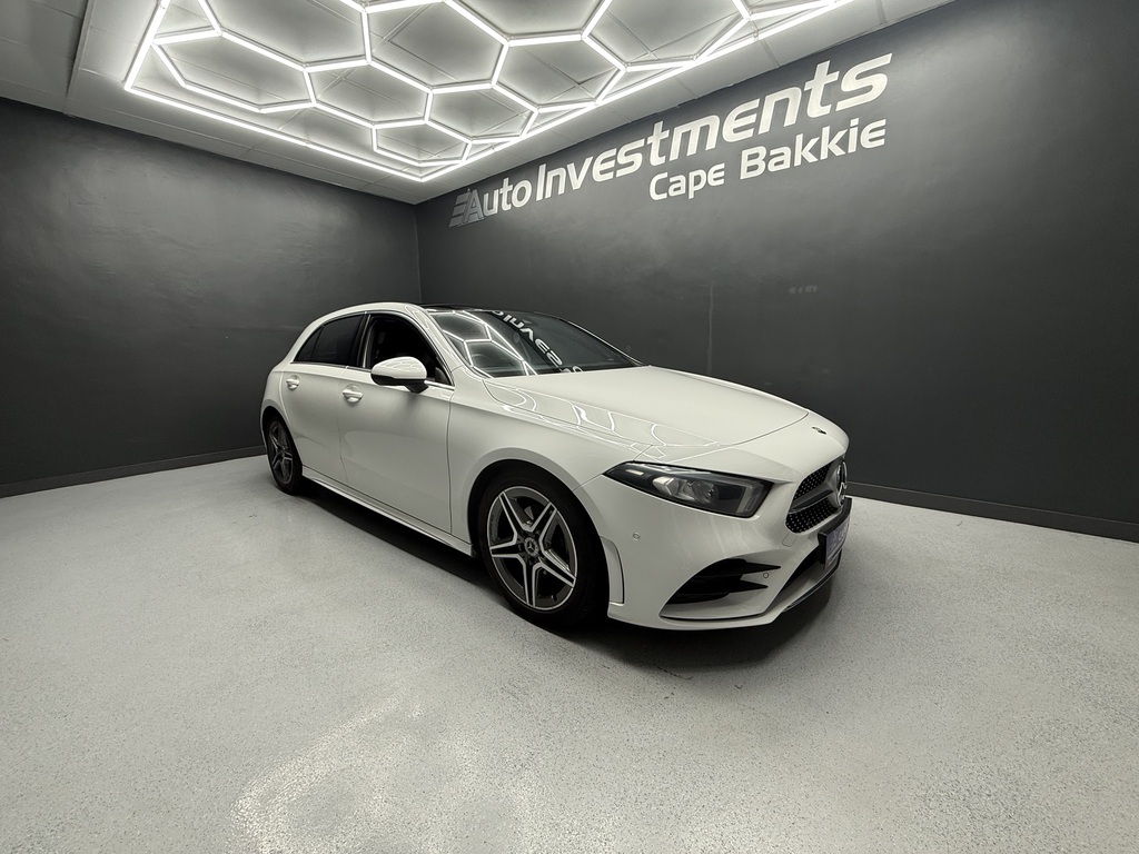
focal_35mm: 14
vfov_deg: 85.7
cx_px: 570
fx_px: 461
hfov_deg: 102.1
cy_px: 427
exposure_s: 1/100
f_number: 2.2
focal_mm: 2.22
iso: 125
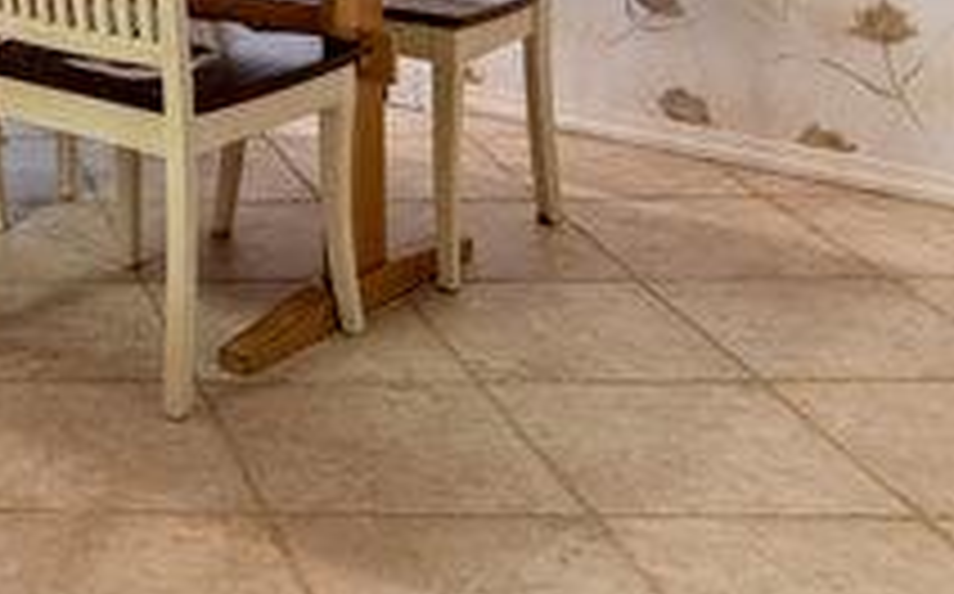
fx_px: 2000
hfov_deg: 23.9
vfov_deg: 14.9
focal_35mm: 77
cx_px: -248
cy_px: -457
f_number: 5.6
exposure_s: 1/10
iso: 800
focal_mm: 16
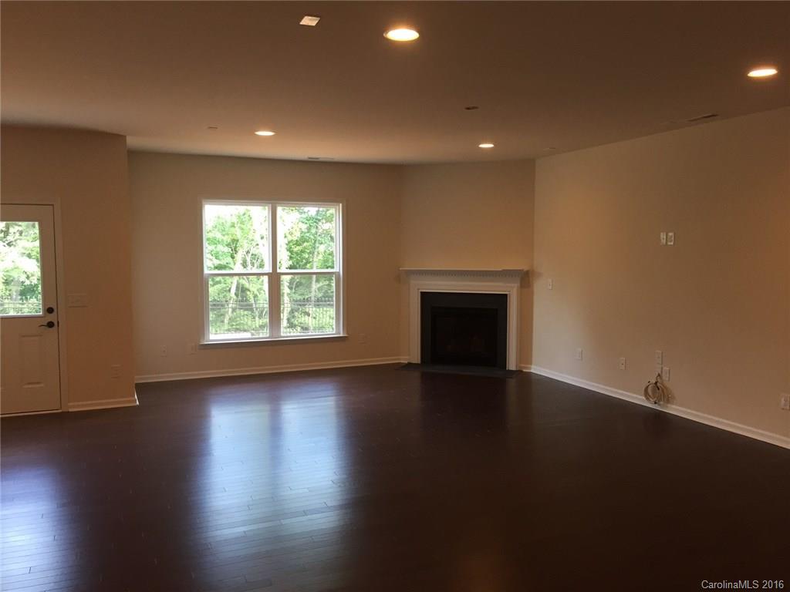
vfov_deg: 48.2
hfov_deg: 61.7
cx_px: 395
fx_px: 662
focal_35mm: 29
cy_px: 296
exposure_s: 1/30
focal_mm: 4.15
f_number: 2.2
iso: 40
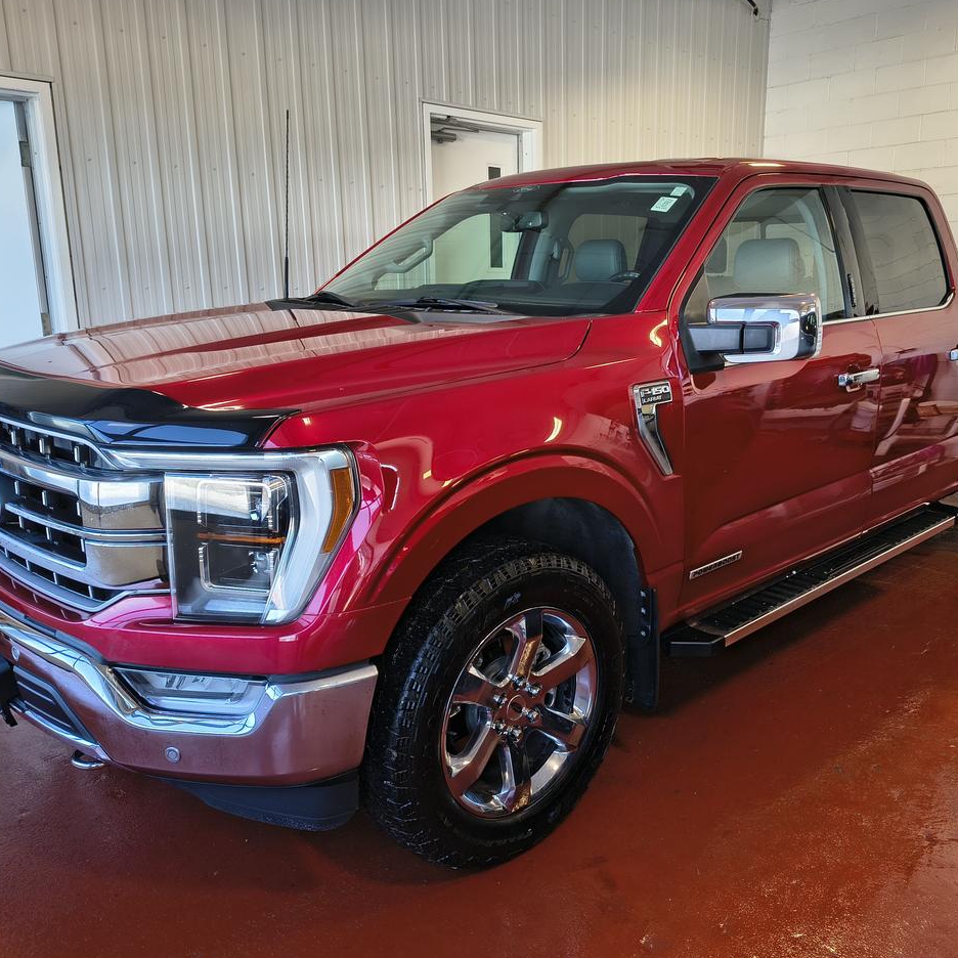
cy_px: 478
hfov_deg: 55.5
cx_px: 527
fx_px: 908
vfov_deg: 55.6
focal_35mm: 29
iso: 124
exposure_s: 1/120
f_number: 1.8
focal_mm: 5.56
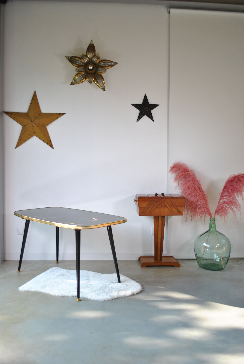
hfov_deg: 40.1
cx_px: 122
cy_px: 182
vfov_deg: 57.2
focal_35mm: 33
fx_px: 335
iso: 100
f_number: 3.8
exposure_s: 1/80
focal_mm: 22
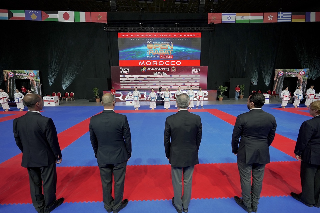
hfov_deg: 96.8
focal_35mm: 16
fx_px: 142
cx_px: 160
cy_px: 106
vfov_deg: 73.7
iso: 1250
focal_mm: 16
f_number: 2.8
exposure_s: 1/250
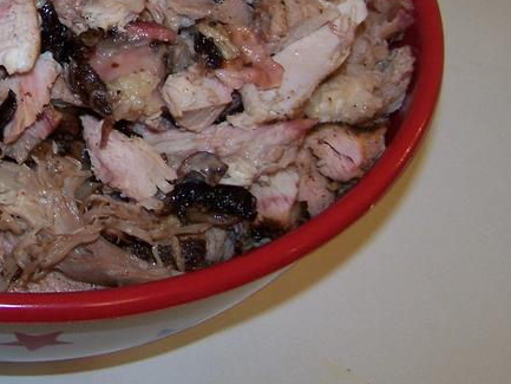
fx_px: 1167
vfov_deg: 18.3
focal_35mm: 79
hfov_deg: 23.8
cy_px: 28
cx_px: 19
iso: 140
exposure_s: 1/60
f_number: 2.8
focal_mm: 6.3
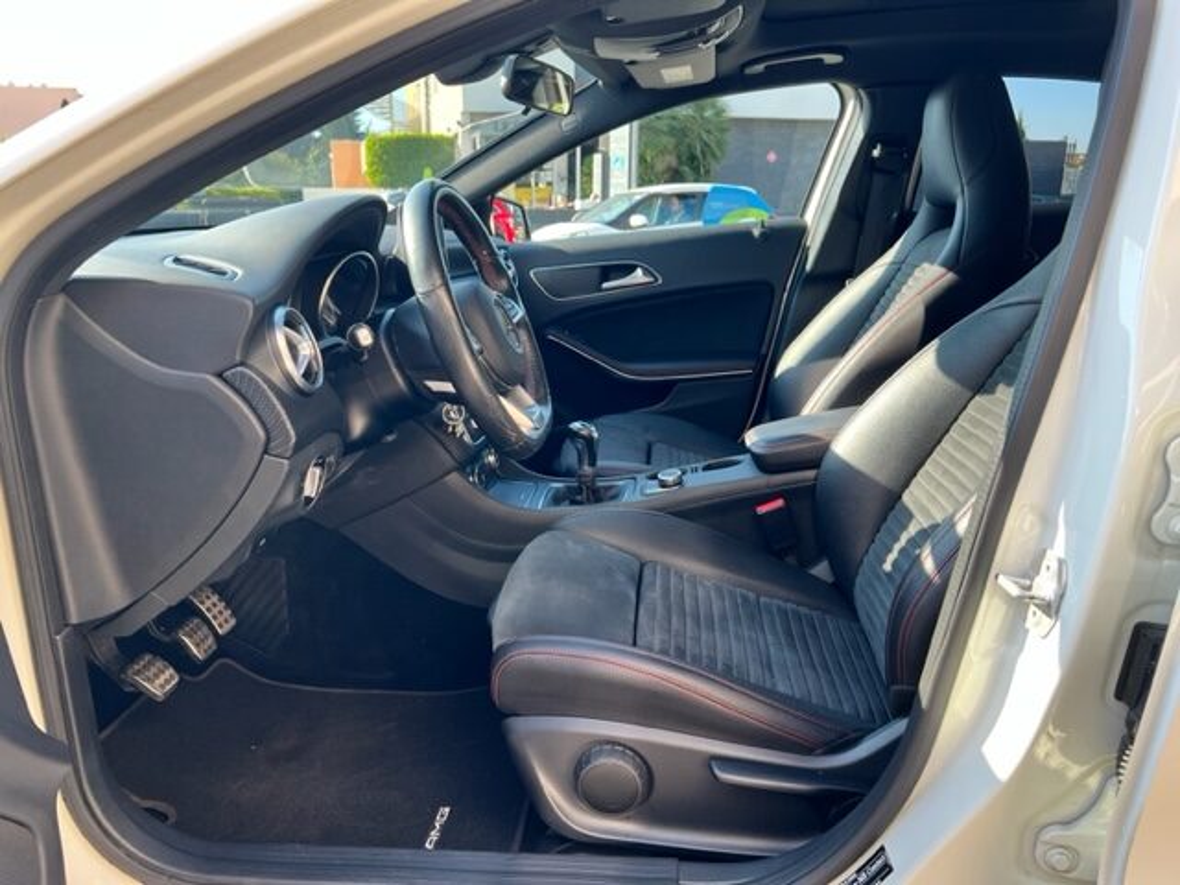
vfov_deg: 53.1
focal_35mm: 26
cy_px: 442
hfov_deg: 67.3
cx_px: 590
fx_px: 886
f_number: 1.5
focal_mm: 5.7
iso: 50
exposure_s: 1/250
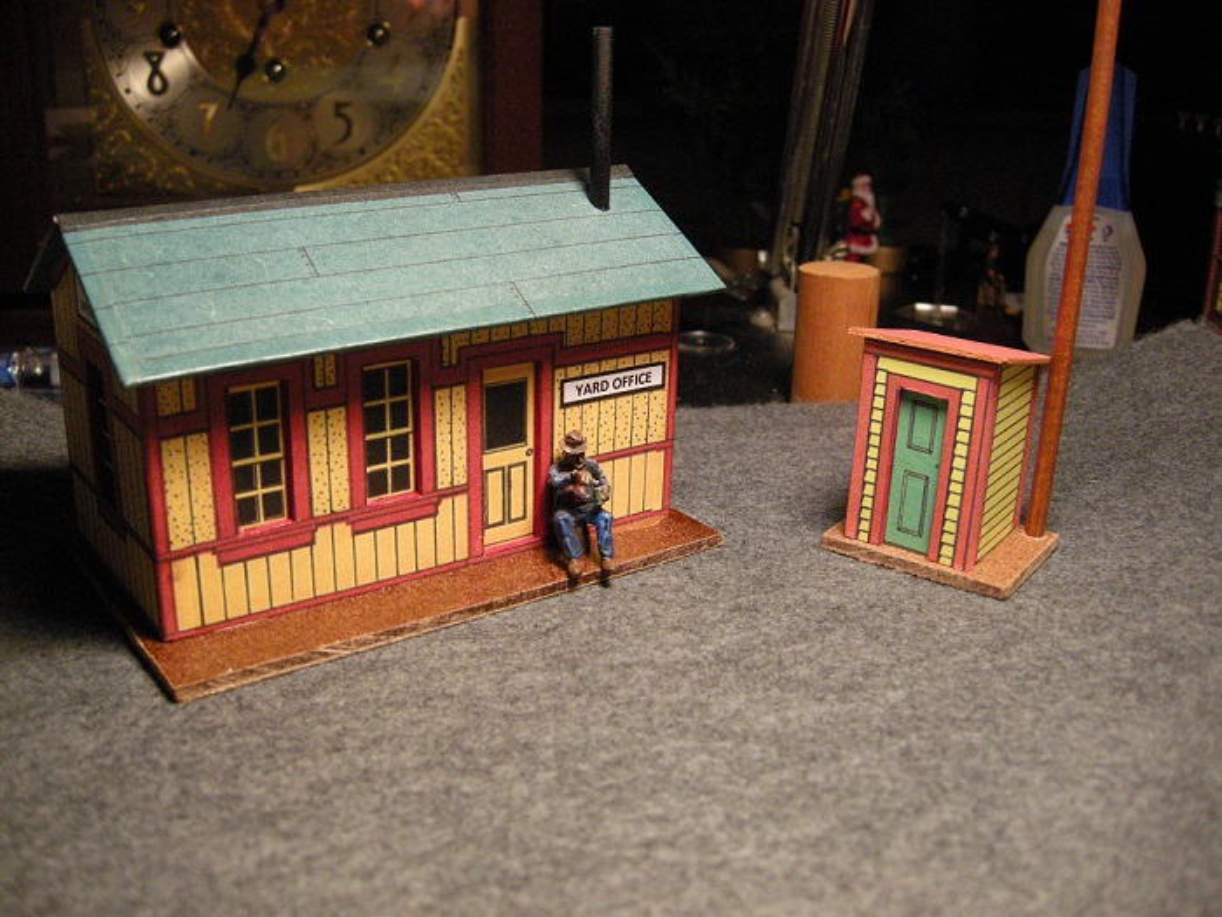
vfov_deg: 40.7
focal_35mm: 35
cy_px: 458
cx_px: 611
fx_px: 1236
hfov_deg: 52.6
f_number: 2.7
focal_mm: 7.5
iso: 366
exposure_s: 1/61.5
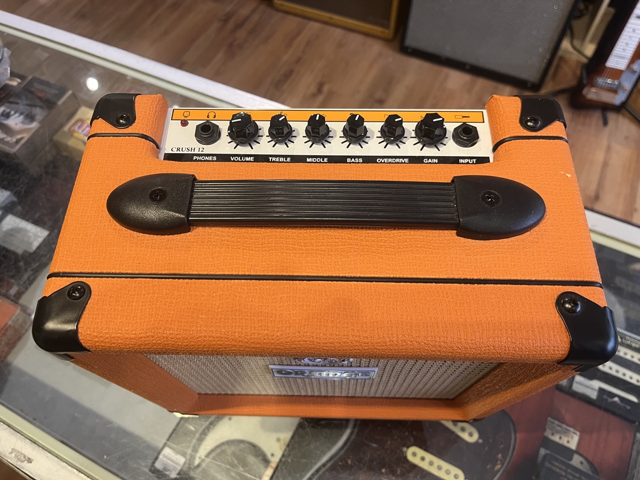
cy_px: 240
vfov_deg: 53.1
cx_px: 320
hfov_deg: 67.3
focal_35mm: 26
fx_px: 481
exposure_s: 1/60
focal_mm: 5.1
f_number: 1.6
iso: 200
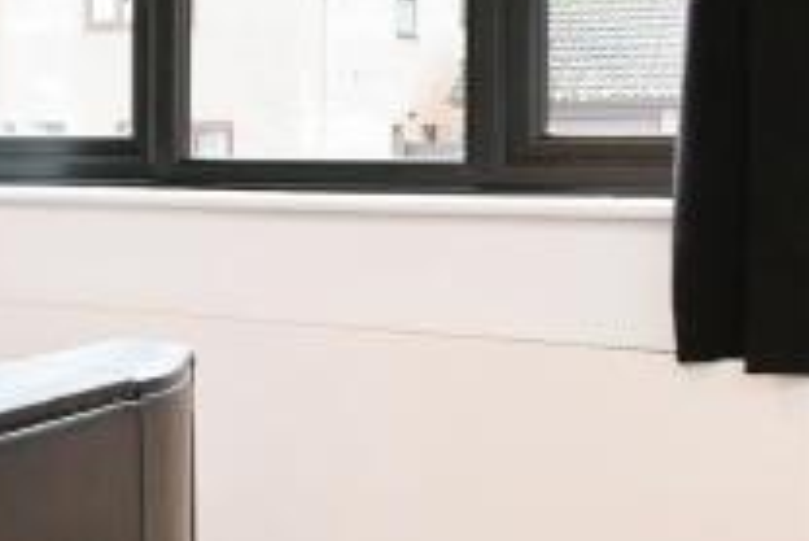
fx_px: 1552
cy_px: 187
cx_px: -482
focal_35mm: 69
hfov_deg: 22.5
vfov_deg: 19.7
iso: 1000
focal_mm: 14
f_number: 5.6
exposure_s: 1/30
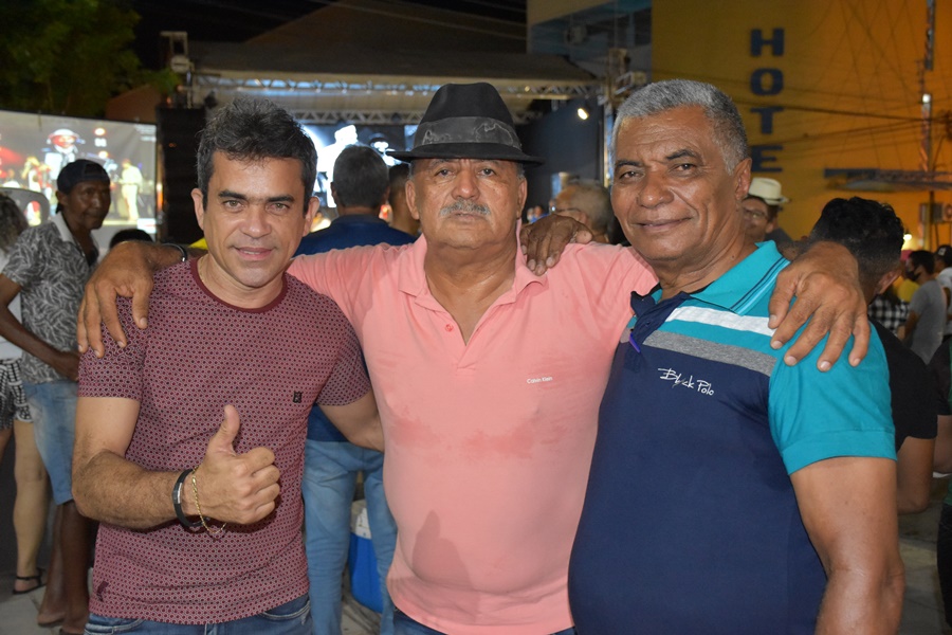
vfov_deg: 34.2
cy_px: 318
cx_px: 476
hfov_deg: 49.6
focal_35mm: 39
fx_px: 1031
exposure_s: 1/60
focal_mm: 26
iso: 3600
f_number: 3.8
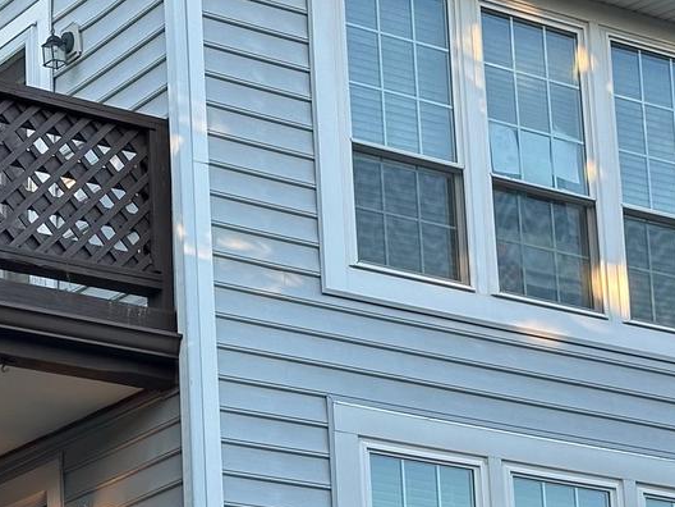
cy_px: 526
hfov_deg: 14.9
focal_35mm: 131
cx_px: 118
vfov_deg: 11.2
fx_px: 2554
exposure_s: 1/227
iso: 64
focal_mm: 6.86
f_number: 1.78
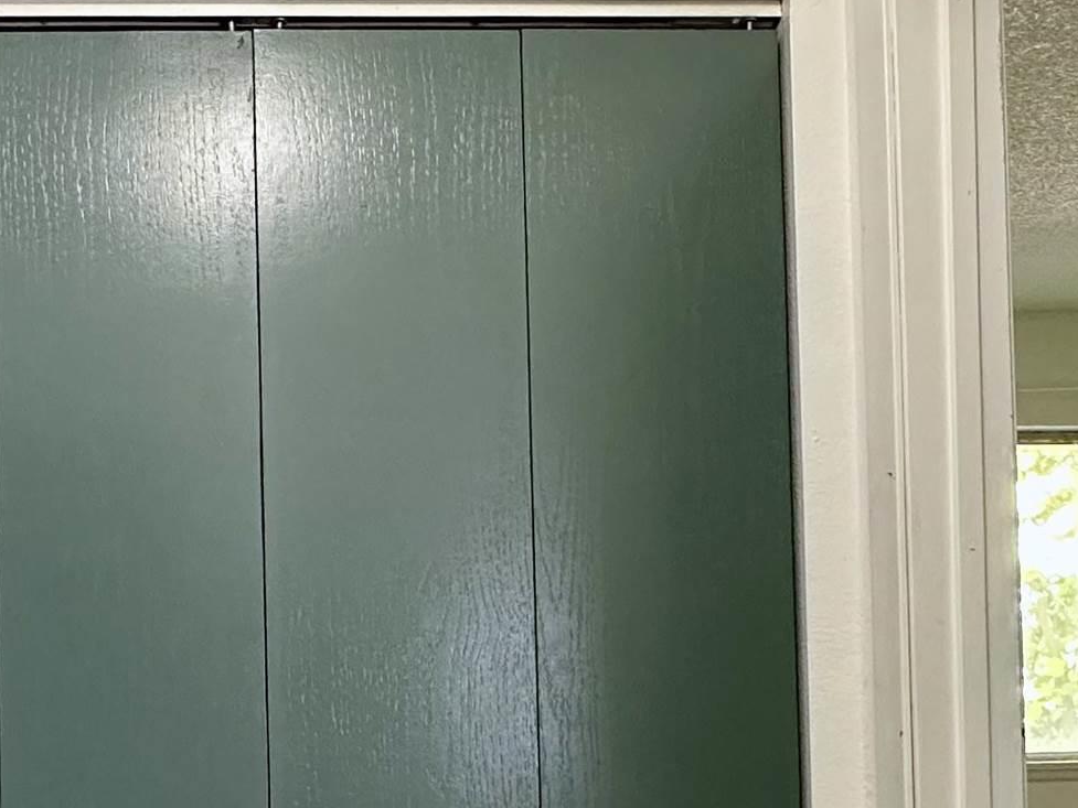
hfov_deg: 41.5
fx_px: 1370
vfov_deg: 31.6
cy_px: 702
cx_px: 252
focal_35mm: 44
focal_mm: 2.22
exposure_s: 1/60
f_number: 2.2
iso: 640
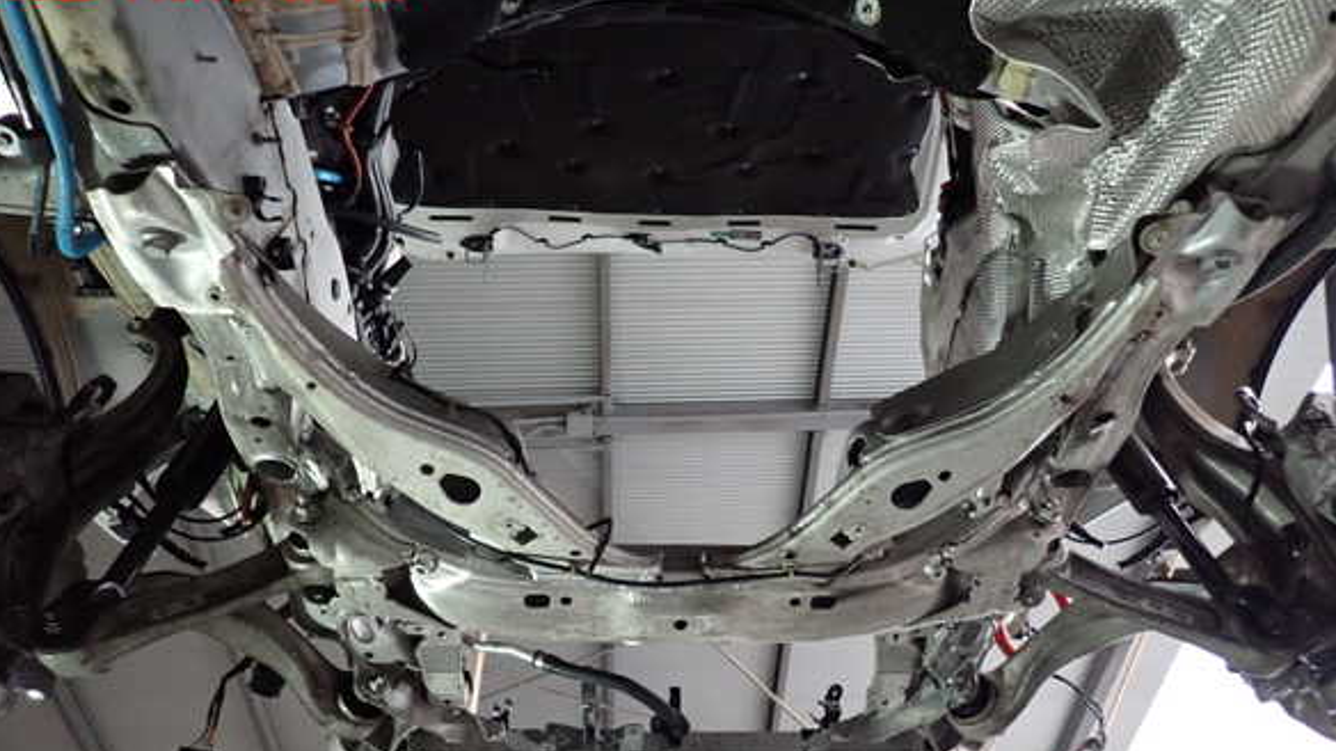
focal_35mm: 28
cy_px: 472
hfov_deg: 67.9
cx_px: 675
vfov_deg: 41.1
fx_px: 992
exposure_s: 1/125
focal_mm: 4.5
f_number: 2
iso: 800
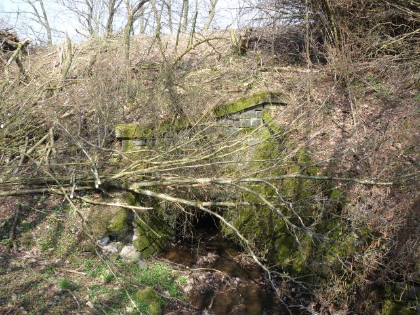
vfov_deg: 44.2
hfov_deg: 56.8
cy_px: 158
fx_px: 388
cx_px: 210
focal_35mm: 32
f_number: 4
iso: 100
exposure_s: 1/160
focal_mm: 5.2
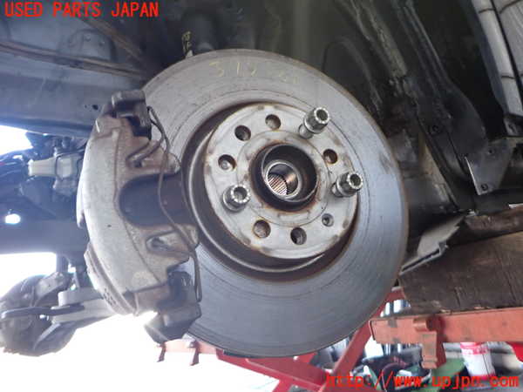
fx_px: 378
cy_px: 196
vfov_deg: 54.9
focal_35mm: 25
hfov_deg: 69.4
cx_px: 262
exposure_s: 1/80
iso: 320
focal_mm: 4.5
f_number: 2
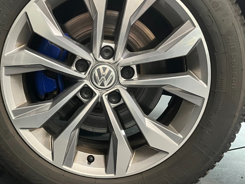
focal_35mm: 48
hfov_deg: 39.2
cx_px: 83
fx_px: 340
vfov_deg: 30.2
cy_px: 71
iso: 500
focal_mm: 5.1
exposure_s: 1/33
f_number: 1.6
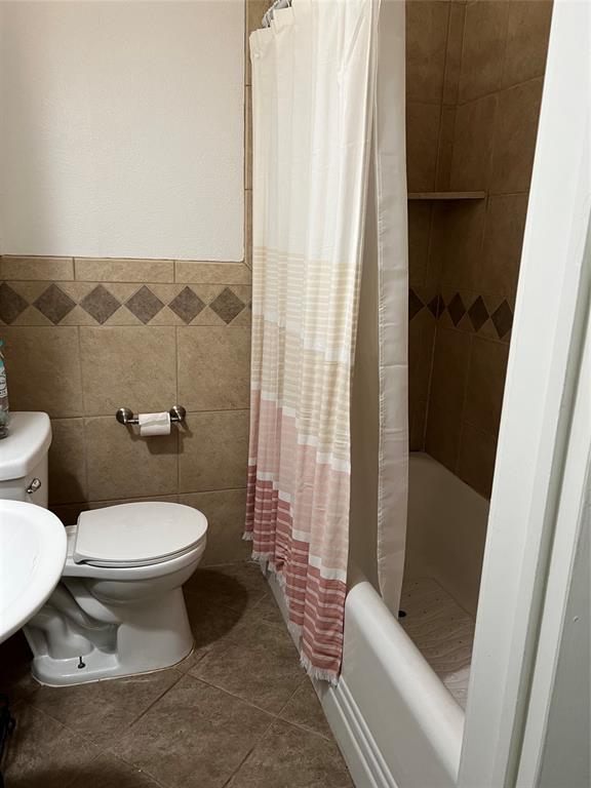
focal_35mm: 26
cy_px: 394
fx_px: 592
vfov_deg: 67.3
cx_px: 296
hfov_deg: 53.1
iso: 160
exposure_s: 1/60
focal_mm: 5.7
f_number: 1.5
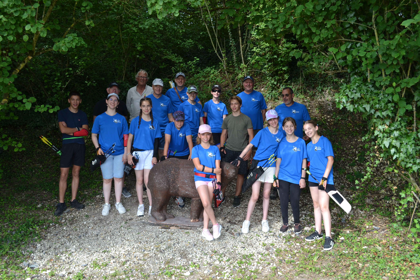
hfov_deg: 53.1
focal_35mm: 36
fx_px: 420
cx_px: 210
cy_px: 140
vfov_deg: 36.9
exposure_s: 1/125
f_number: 5.6
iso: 125
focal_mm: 24
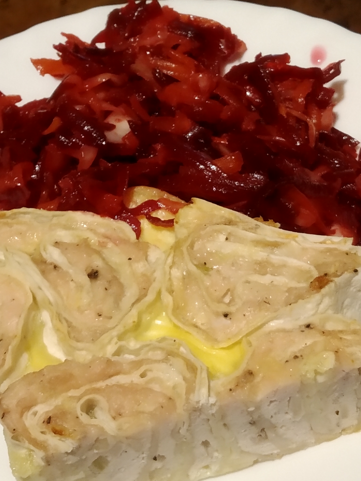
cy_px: 226
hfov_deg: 25.2
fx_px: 806
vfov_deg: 33.2
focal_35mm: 58
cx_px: 181
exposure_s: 1/20
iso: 500
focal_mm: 3.82
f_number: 2.2
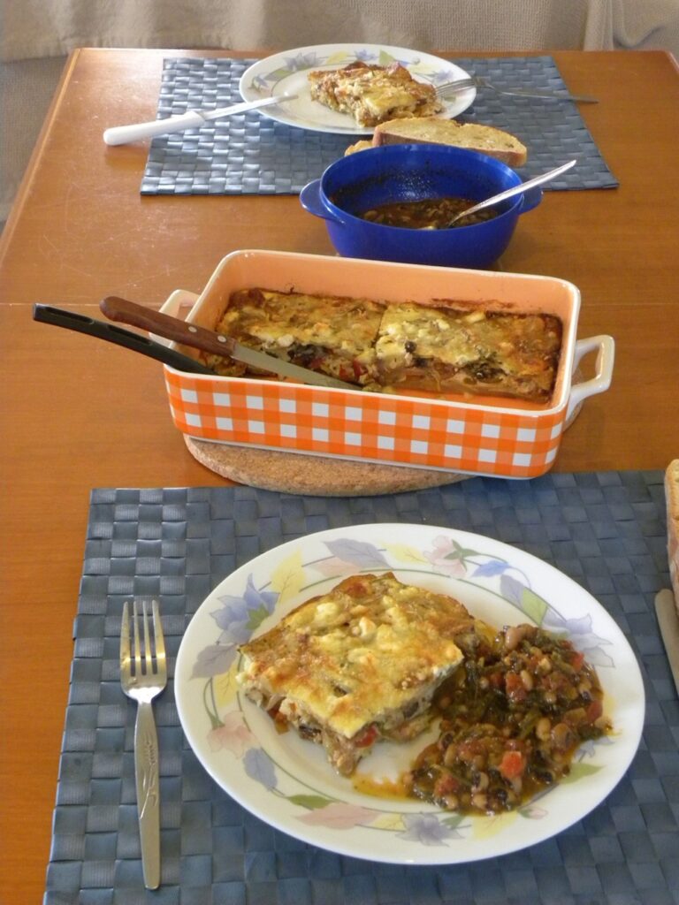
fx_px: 1360
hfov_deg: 28.0
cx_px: 340
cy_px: 452
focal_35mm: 52
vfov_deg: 36.8
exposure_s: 1/23.3
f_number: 3.5
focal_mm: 9.2
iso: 400
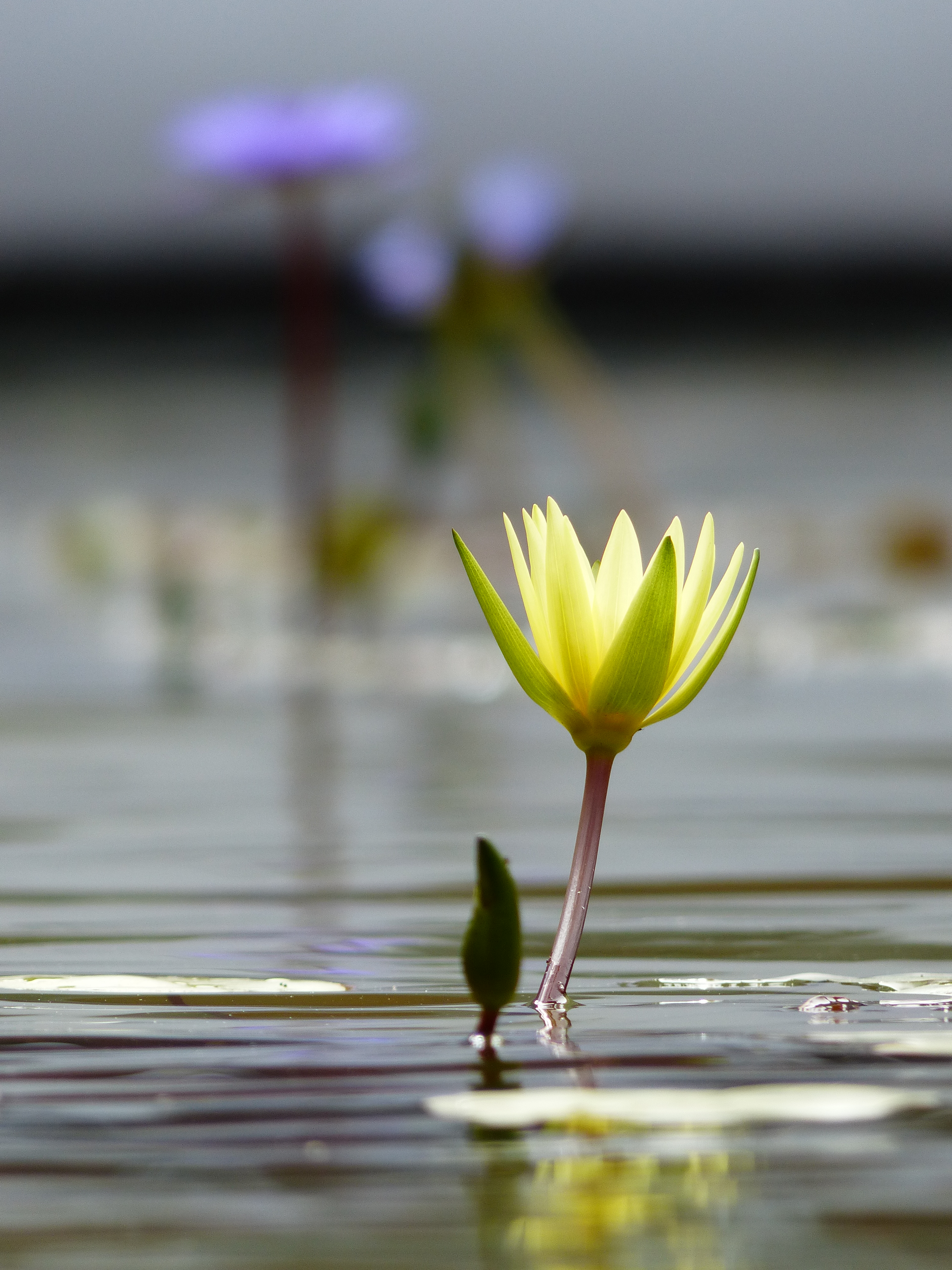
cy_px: 635
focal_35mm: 600
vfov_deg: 3.3
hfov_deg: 2.5
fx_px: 22001
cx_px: 476
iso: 100
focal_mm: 108
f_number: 2.8
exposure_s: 1/1000
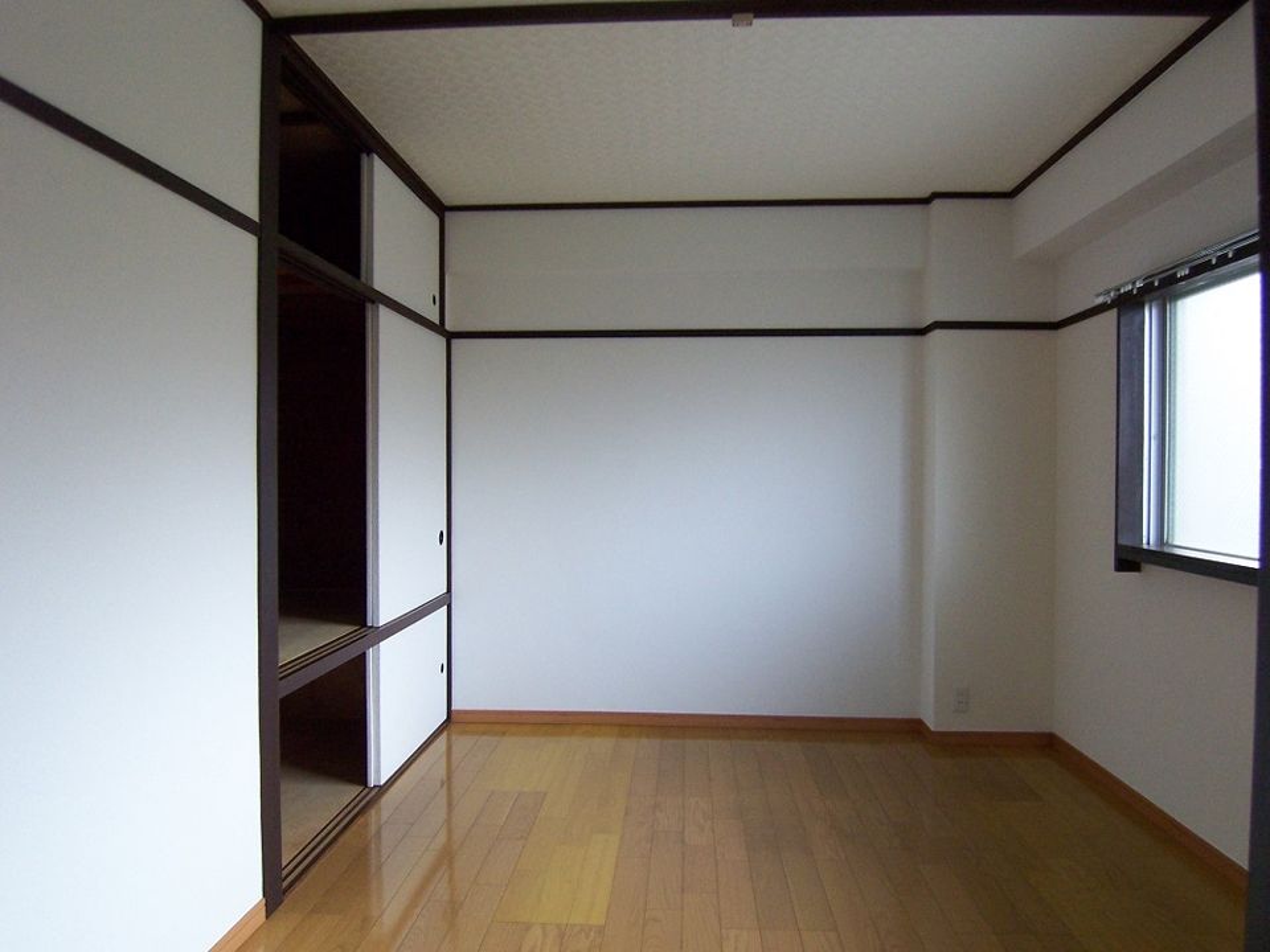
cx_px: 635
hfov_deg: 73.9
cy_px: 476
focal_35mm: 23
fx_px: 844
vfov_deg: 58.9
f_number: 2.8
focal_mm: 3.8
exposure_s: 1/30
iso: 160
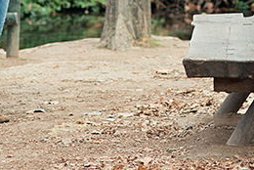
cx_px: 286
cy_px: -105
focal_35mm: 294
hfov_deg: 7.0
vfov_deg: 4.6
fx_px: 2077
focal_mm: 85
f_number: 2.8
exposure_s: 1/1000
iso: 500
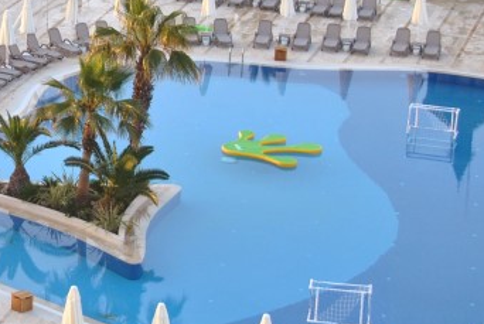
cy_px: 74
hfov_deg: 12.6
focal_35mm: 161
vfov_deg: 8.5
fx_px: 2167
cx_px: 11
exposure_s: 1/100
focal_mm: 32
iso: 200
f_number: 5
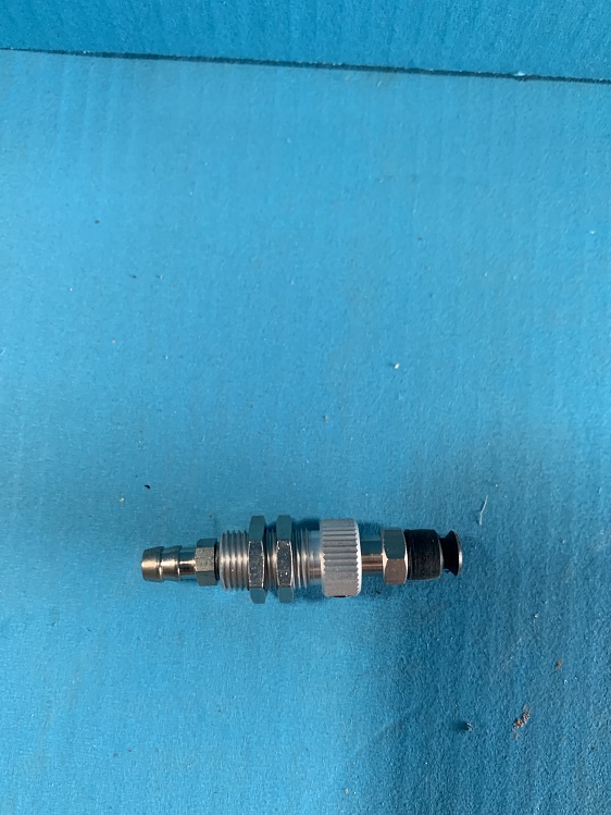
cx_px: 297
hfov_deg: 49.8
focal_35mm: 28
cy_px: 436
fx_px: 659
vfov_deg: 63.4
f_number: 1.8
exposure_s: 1/60
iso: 200
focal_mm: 4.25
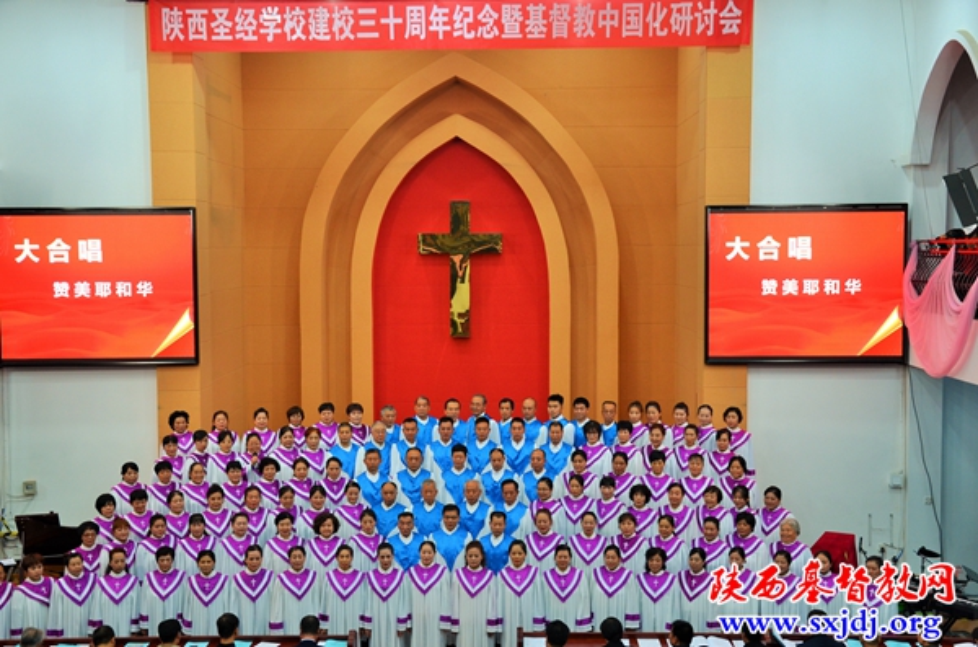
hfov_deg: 43.7
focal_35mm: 45
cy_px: 324
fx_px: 1220
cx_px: 489
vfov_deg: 29.7
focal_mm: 30
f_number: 4.2
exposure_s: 1/40
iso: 500
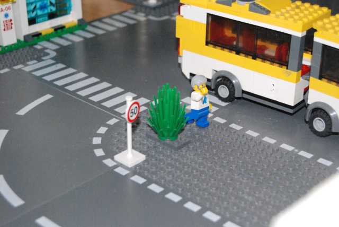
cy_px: 114
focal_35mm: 69
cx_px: 170
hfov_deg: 29.2
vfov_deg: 19.8
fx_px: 650
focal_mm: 46
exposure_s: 1/60
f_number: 7.1
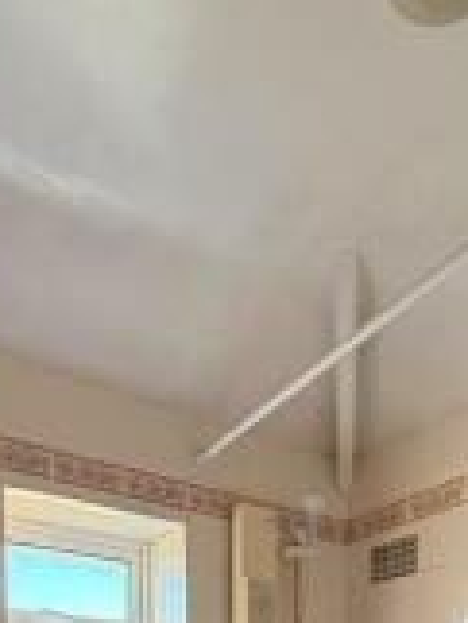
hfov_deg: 37.7
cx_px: 213
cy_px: 803
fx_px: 684
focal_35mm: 38
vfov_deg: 34.8
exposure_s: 1/99
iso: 250
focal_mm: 2.22
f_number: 2.2
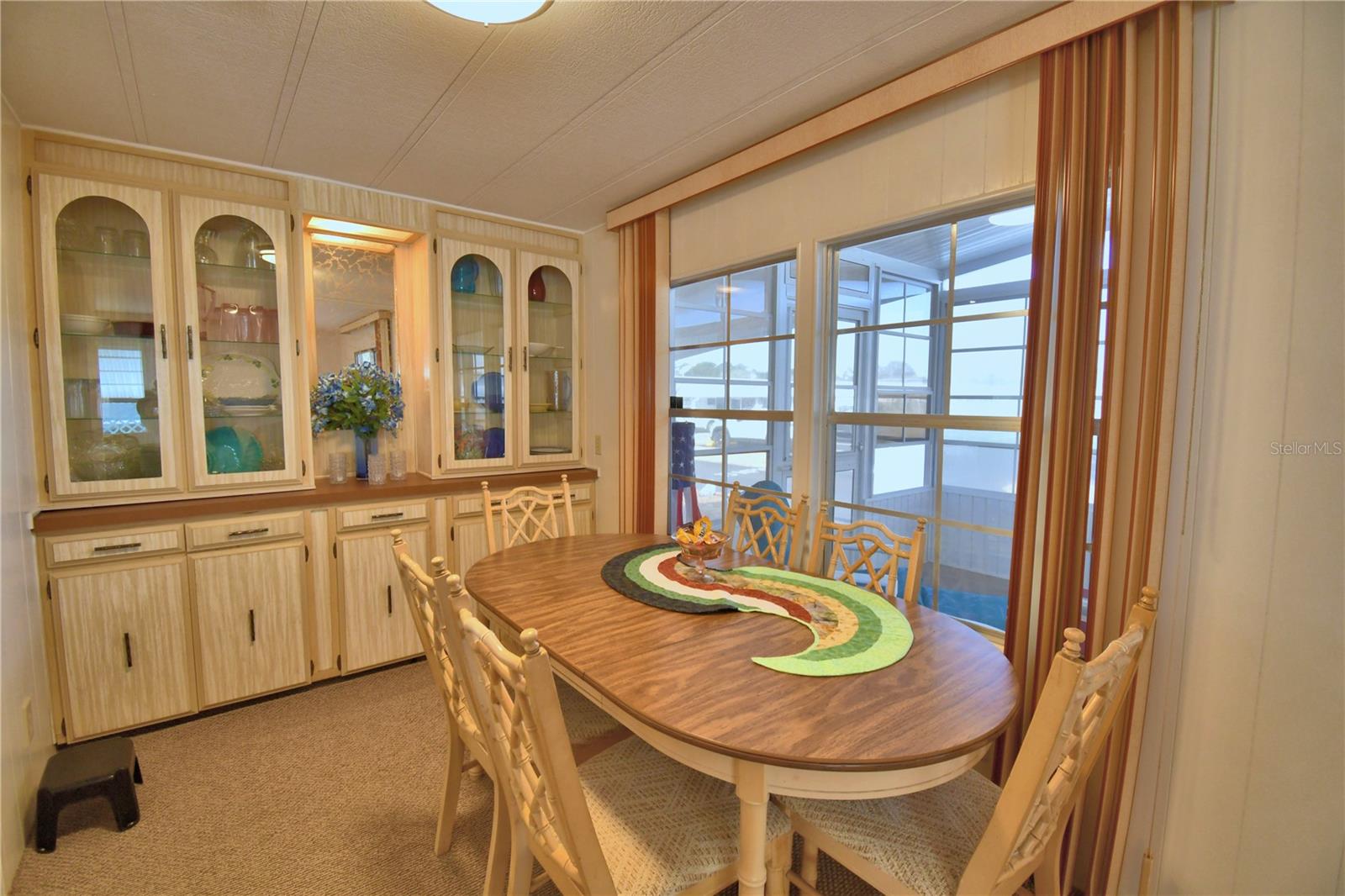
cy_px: 448
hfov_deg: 100.4
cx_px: 672
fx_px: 560
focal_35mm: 15
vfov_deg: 77.3
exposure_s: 1/50
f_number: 4.5
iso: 400
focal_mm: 10
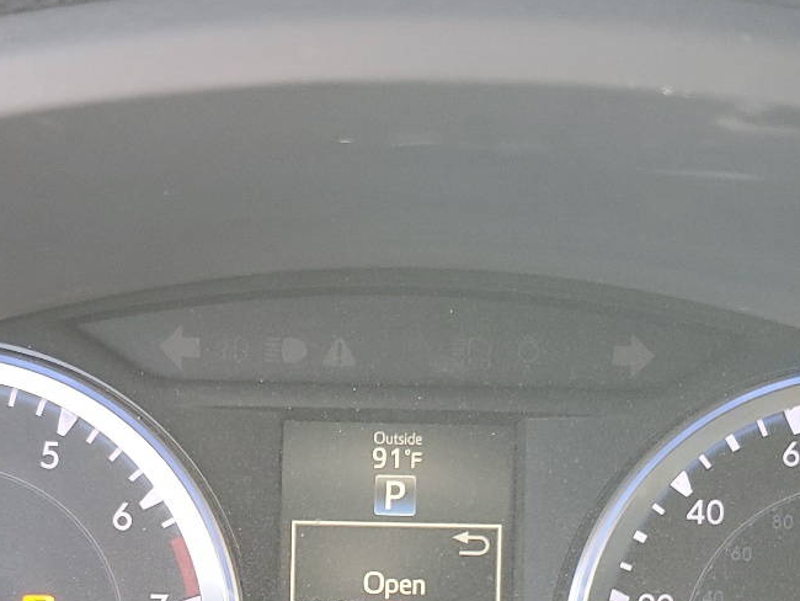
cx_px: 321
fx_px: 1480
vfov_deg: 21.8
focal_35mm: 64
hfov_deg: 30.2
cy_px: 647
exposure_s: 1/60.2
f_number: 1.5
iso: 61
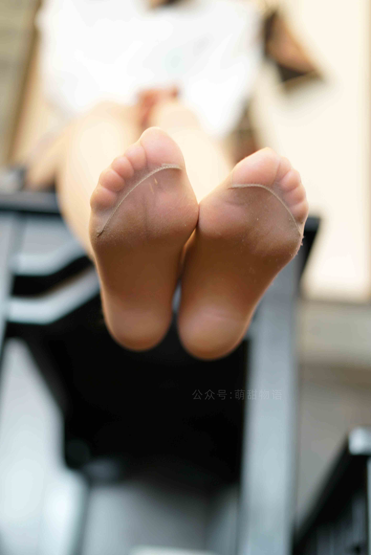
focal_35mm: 50
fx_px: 772
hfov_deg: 27.0
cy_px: 278
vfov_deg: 39.6
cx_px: 186
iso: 200
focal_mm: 50
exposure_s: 1/30
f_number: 1.8
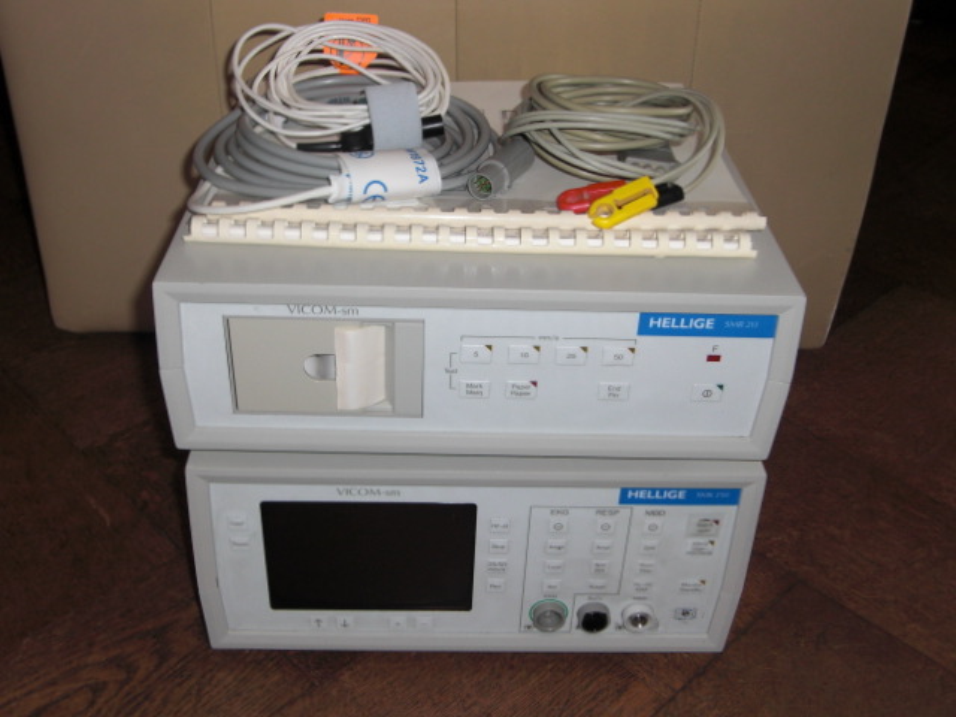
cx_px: 478
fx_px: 1077
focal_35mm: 39
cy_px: 358
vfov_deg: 36.8
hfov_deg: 47.9
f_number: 3
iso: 100
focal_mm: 6.9
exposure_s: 1/60
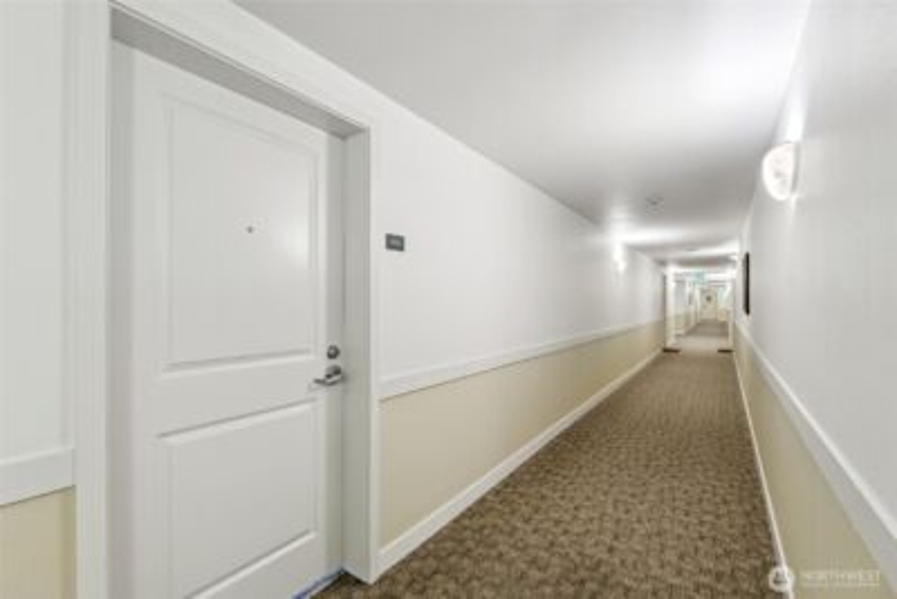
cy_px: 300
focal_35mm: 15
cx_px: 448
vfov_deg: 77.4
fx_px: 374
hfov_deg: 100.4
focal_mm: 10
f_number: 9
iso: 250
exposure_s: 1.3
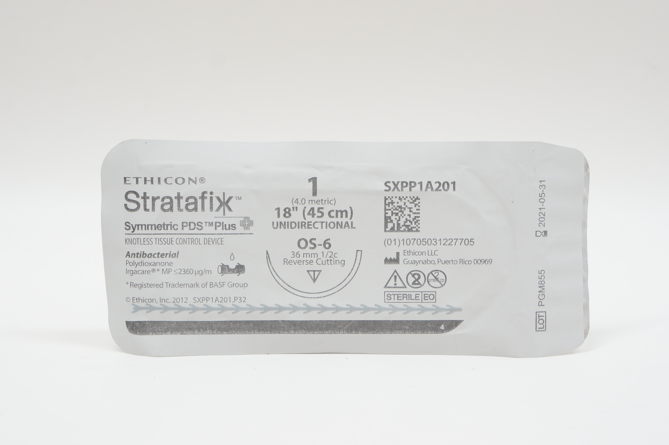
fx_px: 1142
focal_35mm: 62
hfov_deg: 32.7
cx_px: 334
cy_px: 222
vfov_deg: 22.0
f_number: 7.1
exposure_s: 1/40
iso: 400
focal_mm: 41
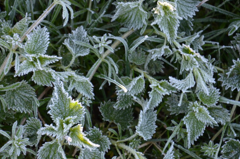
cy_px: 57
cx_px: 105
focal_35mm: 217
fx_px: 1442
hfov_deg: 9.5
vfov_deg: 6.3
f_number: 5.6
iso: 800
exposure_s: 1/250
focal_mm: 105
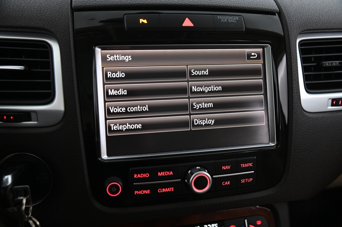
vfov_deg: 38.8
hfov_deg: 55.8
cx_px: 171
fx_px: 323
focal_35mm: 34
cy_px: 114
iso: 2000
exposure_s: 1/25
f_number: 4
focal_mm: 34
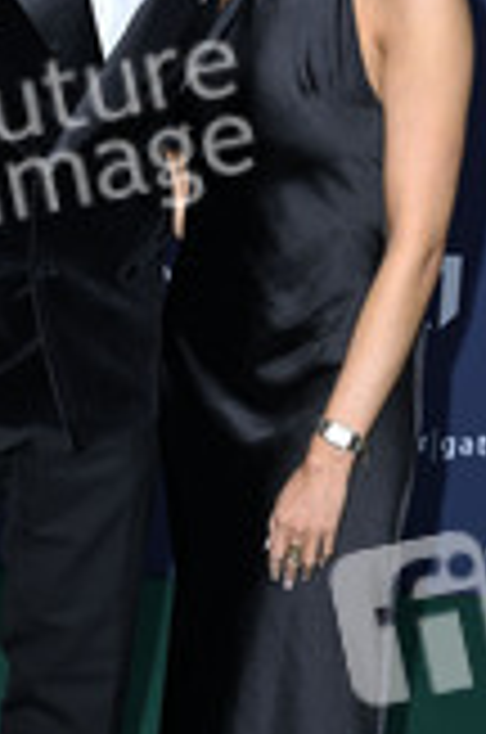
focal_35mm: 108
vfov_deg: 19.0
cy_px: 374
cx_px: 153
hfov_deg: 12.6
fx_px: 2196
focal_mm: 44
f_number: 5
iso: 640
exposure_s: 1/250
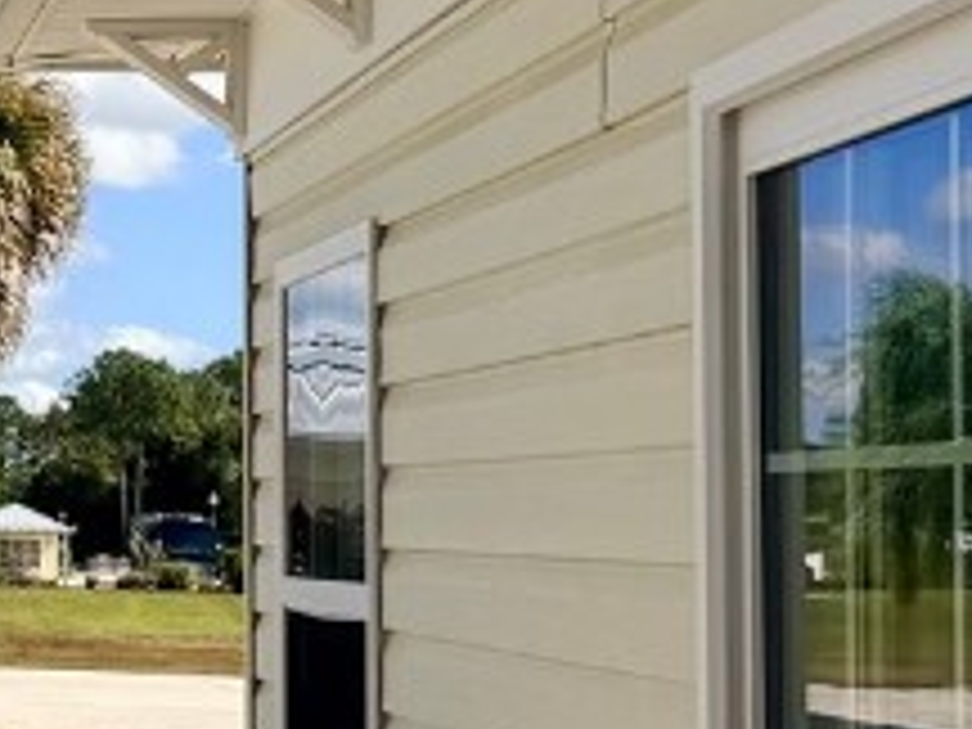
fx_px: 3201
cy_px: 248
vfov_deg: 13.0
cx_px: -662
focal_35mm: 114
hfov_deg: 15.4
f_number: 1.78
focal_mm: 6.76
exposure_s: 1/8130
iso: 80
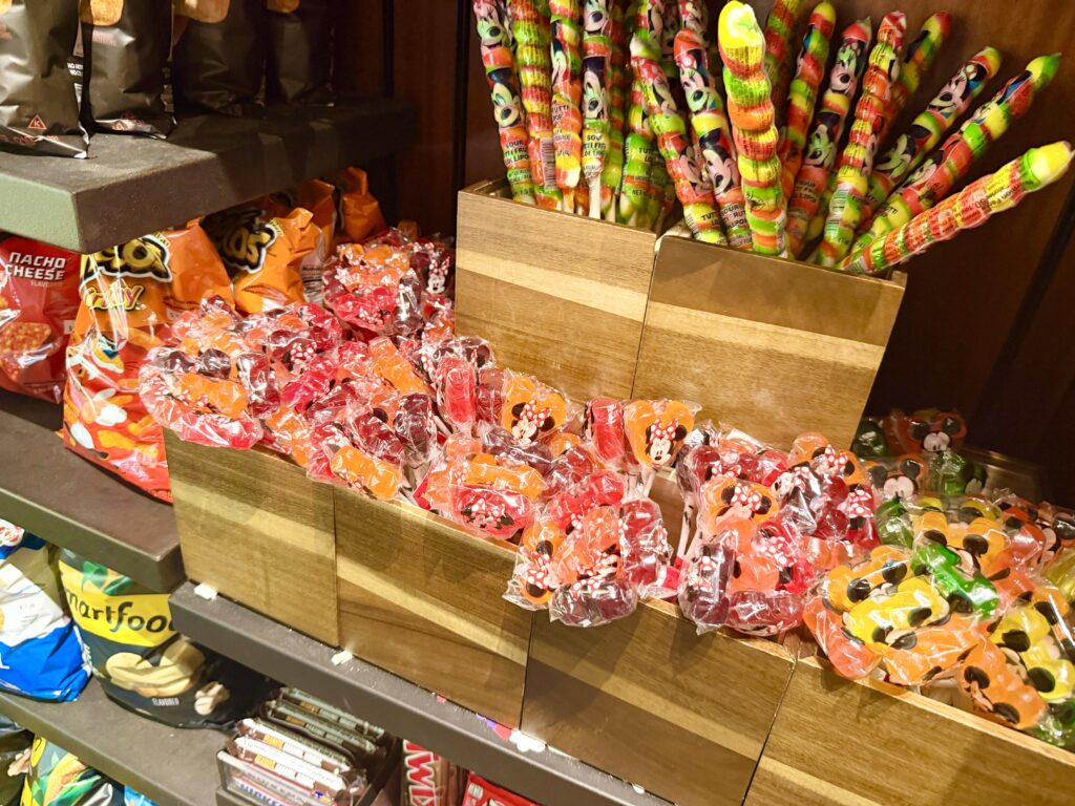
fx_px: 745
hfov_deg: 71.6
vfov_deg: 56.8
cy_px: 403
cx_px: 538
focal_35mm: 24
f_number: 1.78
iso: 640
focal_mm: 6.76
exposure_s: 1/40
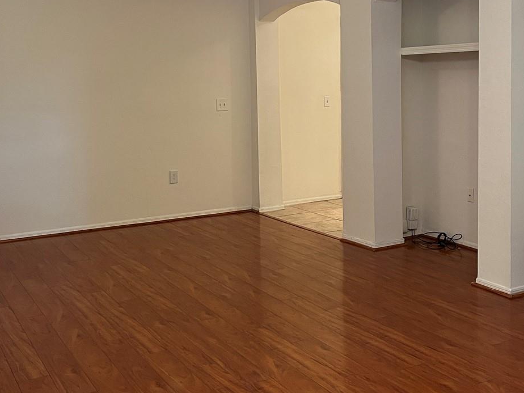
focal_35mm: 45
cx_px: 305
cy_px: 127
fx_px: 681
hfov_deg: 41.9
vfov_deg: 31.9
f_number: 1.6
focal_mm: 5.1
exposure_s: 1/60
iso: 160
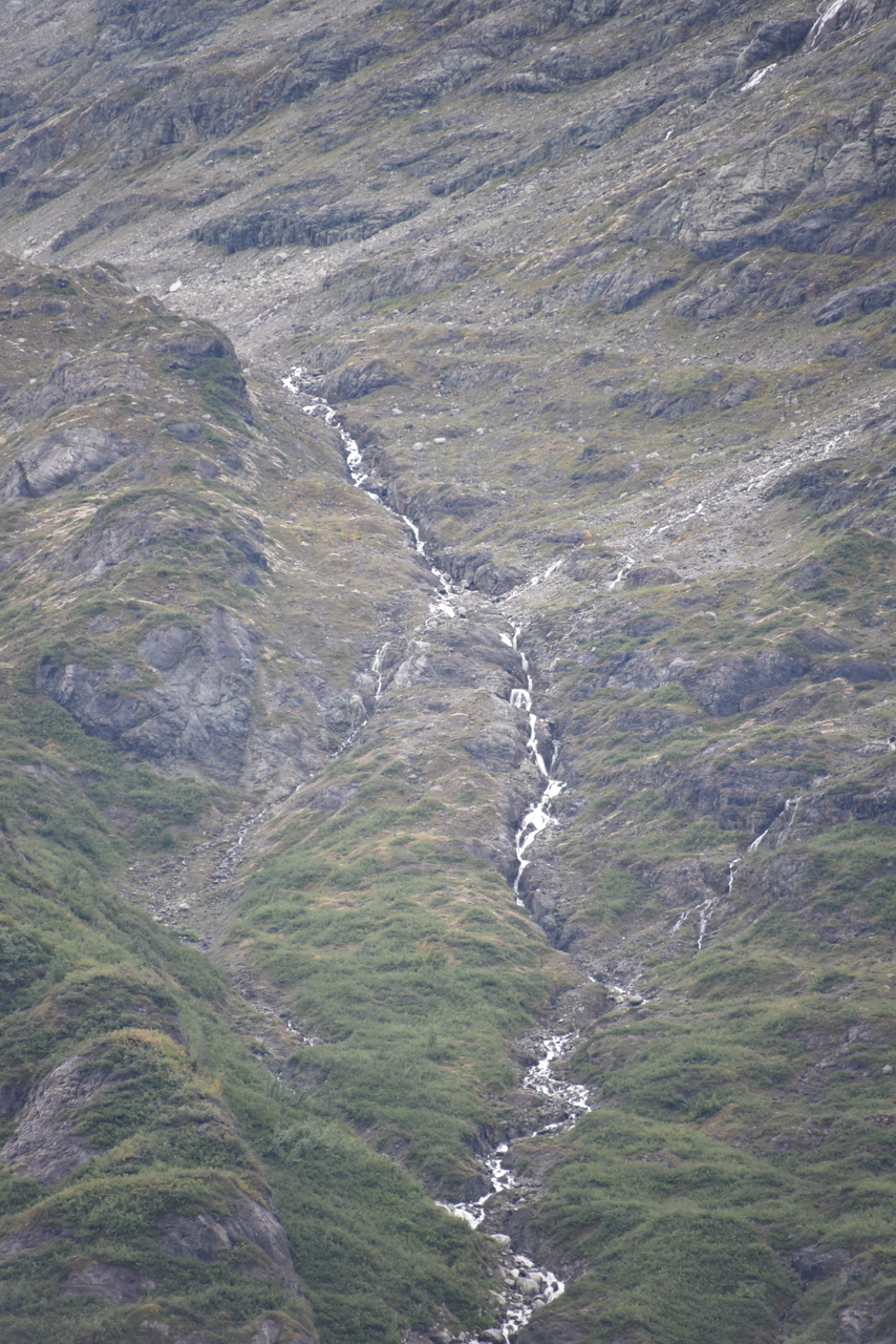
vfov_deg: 6.9
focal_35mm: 300
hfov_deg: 4.6
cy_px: 672
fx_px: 11193
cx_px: 448
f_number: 5.6
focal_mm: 300
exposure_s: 1/640
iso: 1000
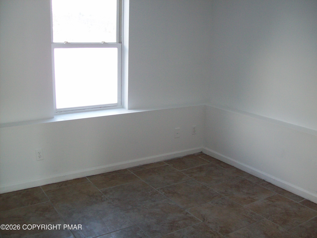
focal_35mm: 36
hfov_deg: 51.4
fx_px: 330
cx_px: 158
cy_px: 119
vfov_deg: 39.7
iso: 96
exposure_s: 1/64
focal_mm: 6
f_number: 2.7
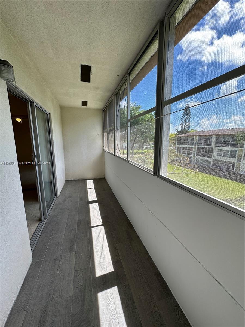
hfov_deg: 85.7
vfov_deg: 102.1
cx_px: 122
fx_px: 132
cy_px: 164
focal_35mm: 14
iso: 40
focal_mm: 2.22
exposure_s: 1/258
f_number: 2.2
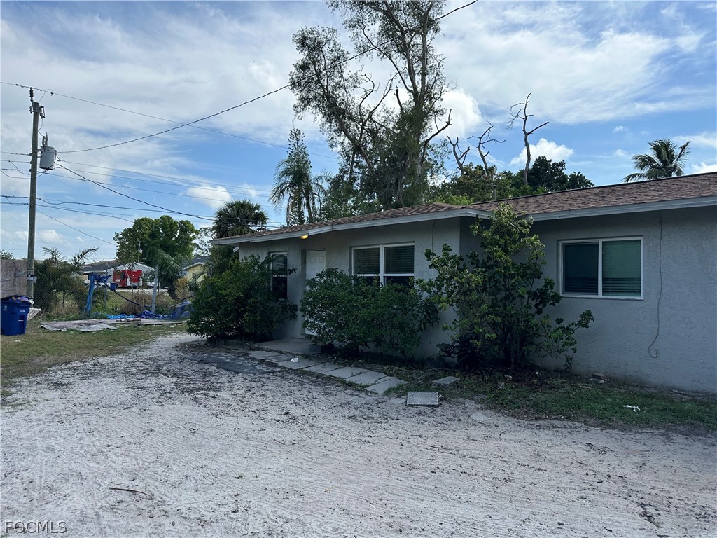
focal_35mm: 24
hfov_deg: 71.6
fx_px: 497
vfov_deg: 56.8
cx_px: 358
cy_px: 269
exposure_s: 1/4762
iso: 80
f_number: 1.78
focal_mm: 6.86
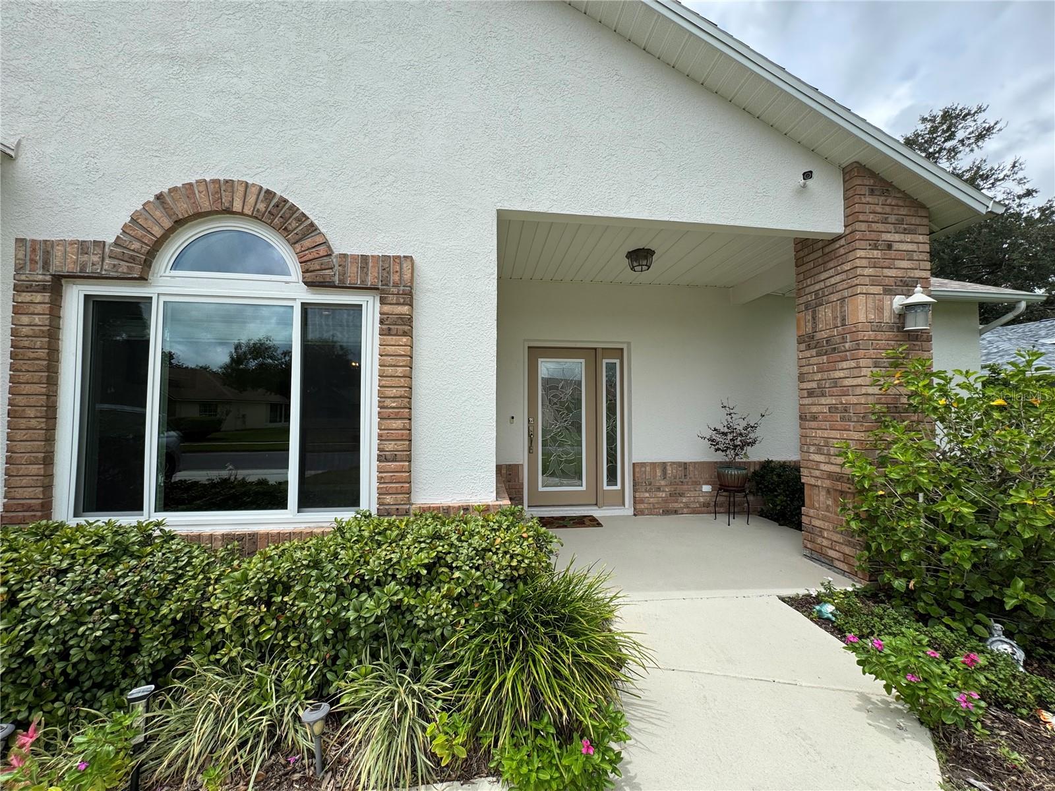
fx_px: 427
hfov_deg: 102.1
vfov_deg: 85.7
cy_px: 396
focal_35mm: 14
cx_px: 528
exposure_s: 1/968
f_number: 2.2
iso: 50
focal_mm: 2.22
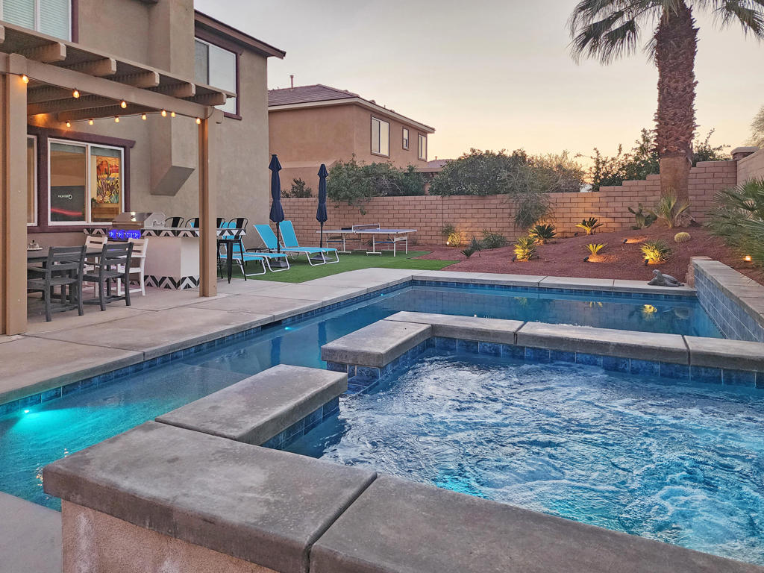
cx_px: 382
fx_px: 508
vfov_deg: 58.9
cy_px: 286
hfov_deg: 73.9
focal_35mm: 23
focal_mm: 6.4
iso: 250
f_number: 1.8
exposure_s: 1/120
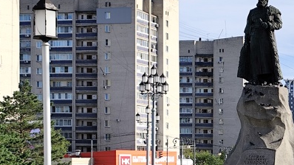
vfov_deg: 9.5
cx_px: 361
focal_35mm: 127
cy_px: 181
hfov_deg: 16.2
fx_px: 990
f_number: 1.65
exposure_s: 1/775
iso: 50
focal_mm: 6.19
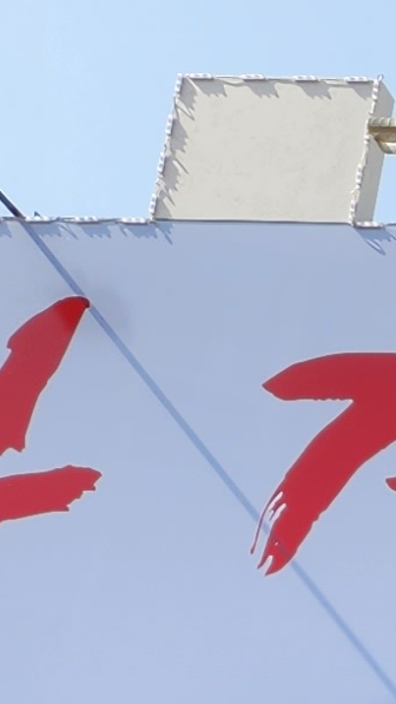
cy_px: 1426
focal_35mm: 168
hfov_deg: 5.7
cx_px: 1807
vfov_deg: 11.5
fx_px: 3135
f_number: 1.8
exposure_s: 1/1102
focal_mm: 5.4
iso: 20
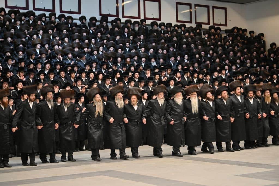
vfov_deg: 19.5
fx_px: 543
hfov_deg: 28.8
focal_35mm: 70
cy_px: 93
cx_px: 140
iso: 500
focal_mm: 70
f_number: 2.8
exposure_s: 1/200
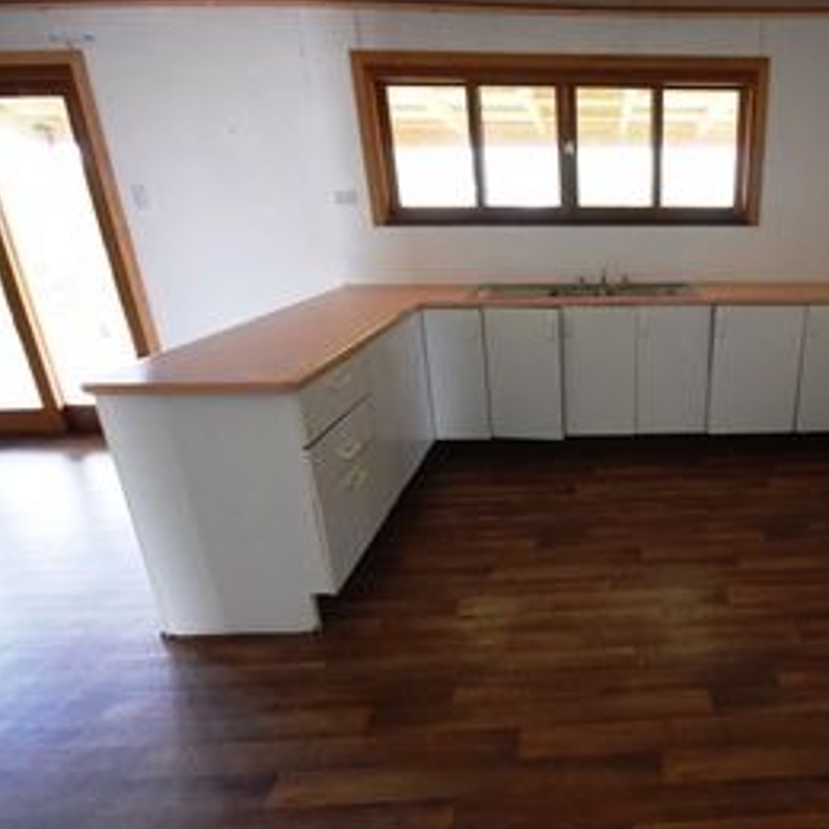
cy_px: 454
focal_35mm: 23
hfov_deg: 62.6
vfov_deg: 67.1
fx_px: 623
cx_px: 641
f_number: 4
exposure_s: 1/60
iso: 2500
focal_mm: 10
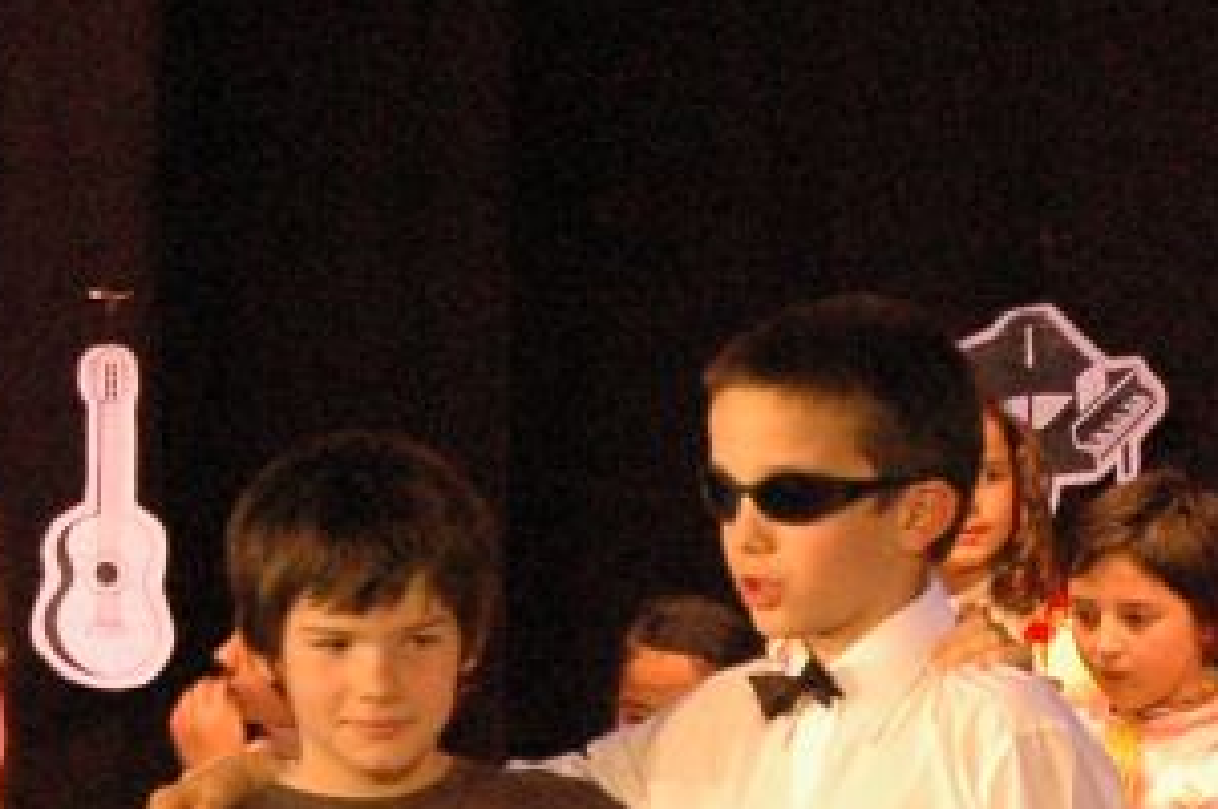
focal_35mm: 262
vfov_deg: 5.2
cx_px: 2335
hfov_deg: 7.6
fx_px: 8871
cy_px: 902
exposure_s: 1/30
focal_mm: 35
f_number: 4.2
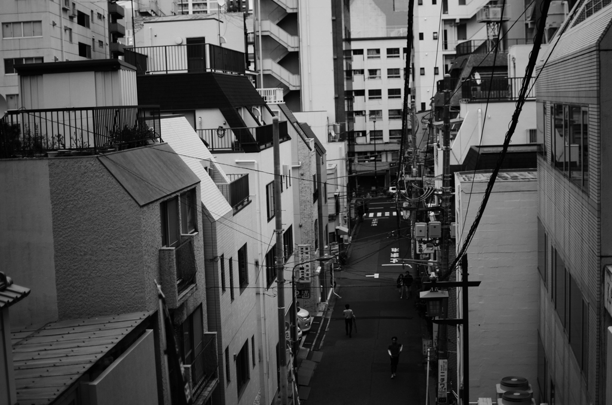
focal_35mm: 52
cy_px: 202
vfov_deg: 25.6
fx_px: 891
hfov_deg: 37.9
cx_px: 306
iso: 100
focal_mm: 35
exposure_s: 1/2000
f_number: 1.8
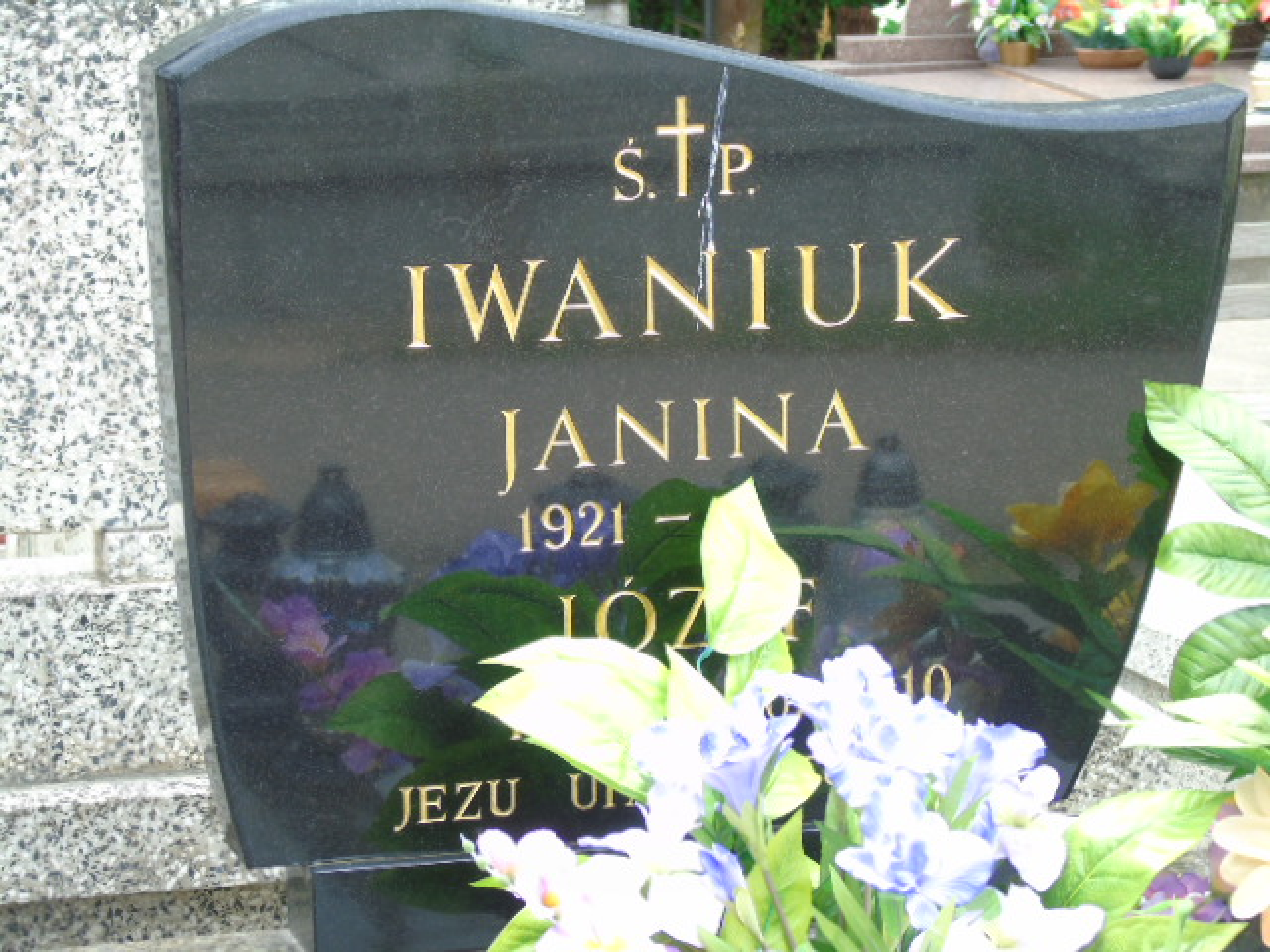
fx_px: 4549
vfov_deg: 12.0
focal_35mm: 124
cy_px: 476
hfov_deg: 15.9
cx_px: 635
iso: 80
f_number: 4.6
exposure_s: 1/60
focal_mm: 22
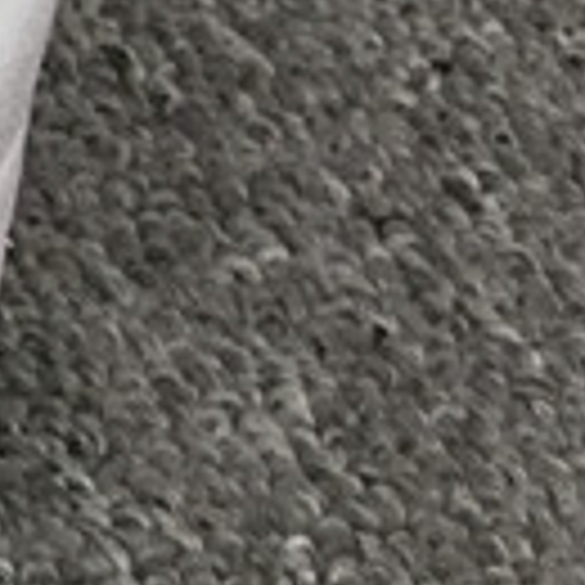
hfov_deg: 8.0
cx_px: -1156
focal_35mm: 189
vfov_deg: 8.8
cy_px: -578
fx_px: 3614
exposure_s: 1/50
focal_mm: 3.3
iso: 25
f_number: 2.4
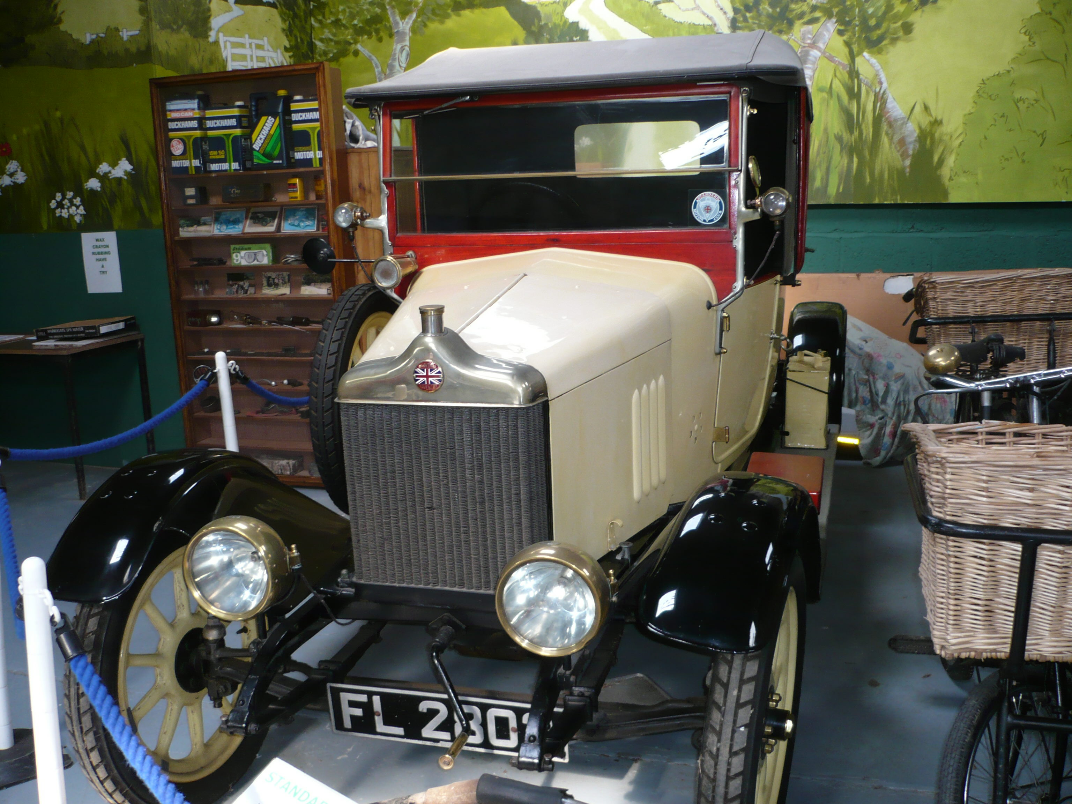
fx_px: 1084
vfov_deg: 40.7
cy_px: 402
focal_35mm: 35
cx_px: 536
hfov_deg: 52.6
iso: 125
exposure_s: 1/30
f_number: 2.8
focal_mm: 5.8
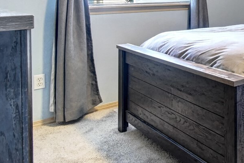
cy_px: 1
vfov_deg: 29.8
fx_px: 285
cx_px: 331
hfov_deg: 32.3
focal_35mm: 42
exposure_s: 1/3.33
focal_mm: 10
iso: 3200
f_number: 11
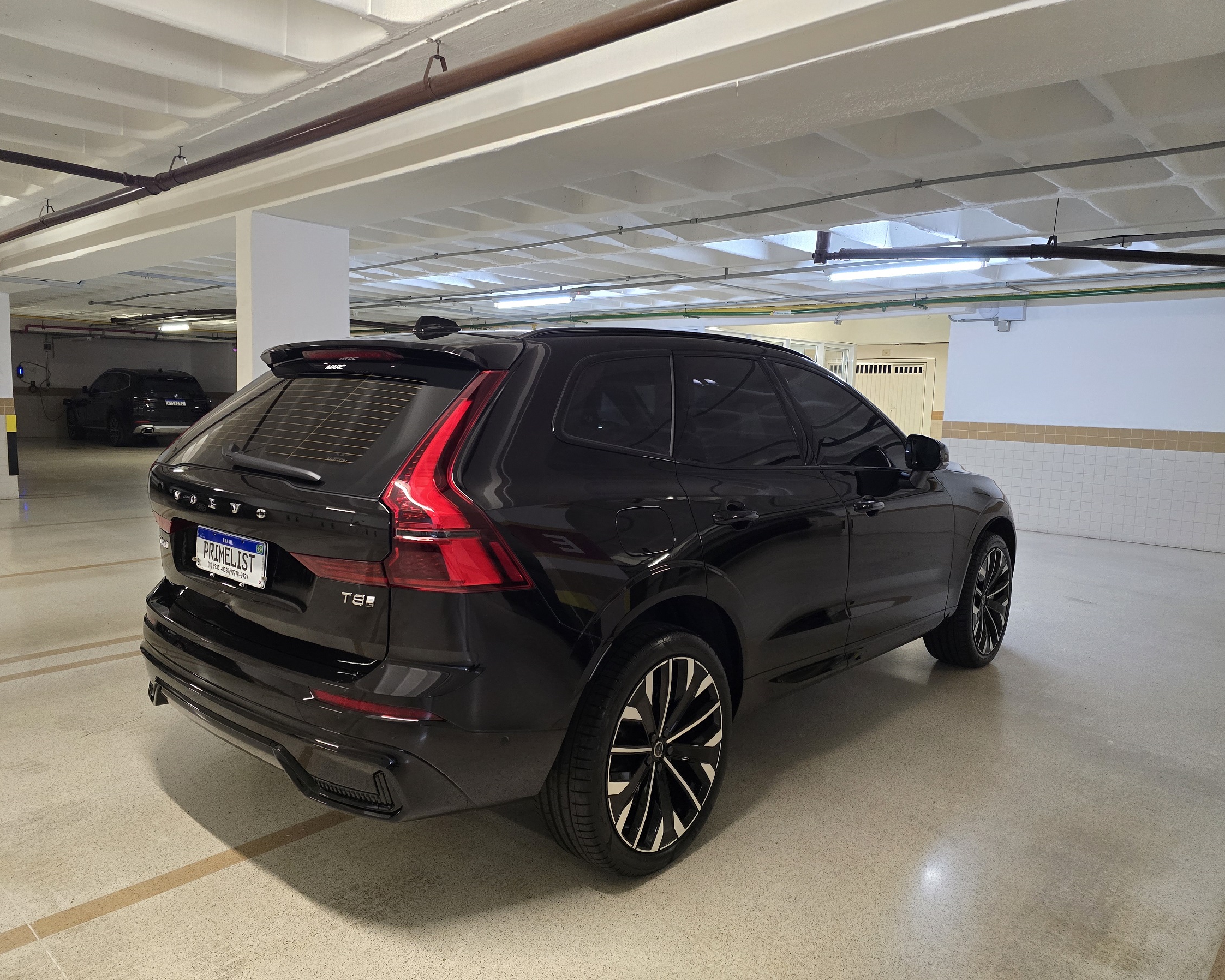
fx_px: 870
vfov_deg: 58.8
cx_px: 575
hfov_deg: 70.2
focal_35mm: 24
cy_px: 489
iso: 800
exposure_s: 1/60
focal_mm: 6.3
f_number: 1.7
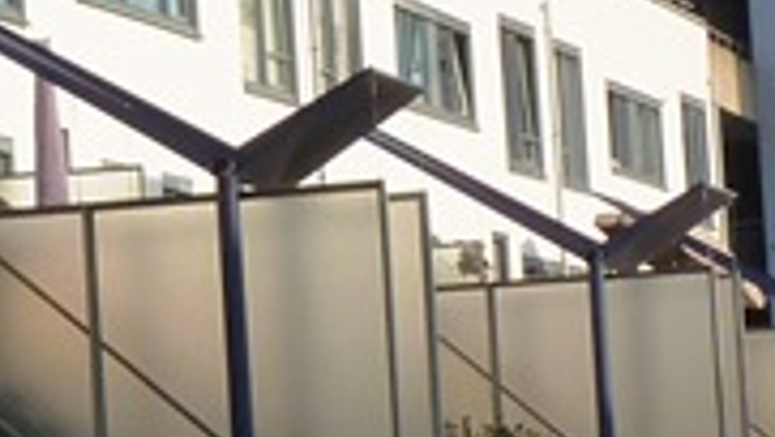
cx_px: -47
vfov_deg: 4.3
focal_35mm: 284
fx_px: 5839
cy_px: 81
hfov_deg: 7.6
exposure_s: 1/250
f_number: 5.6
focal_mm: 8.2
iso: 125
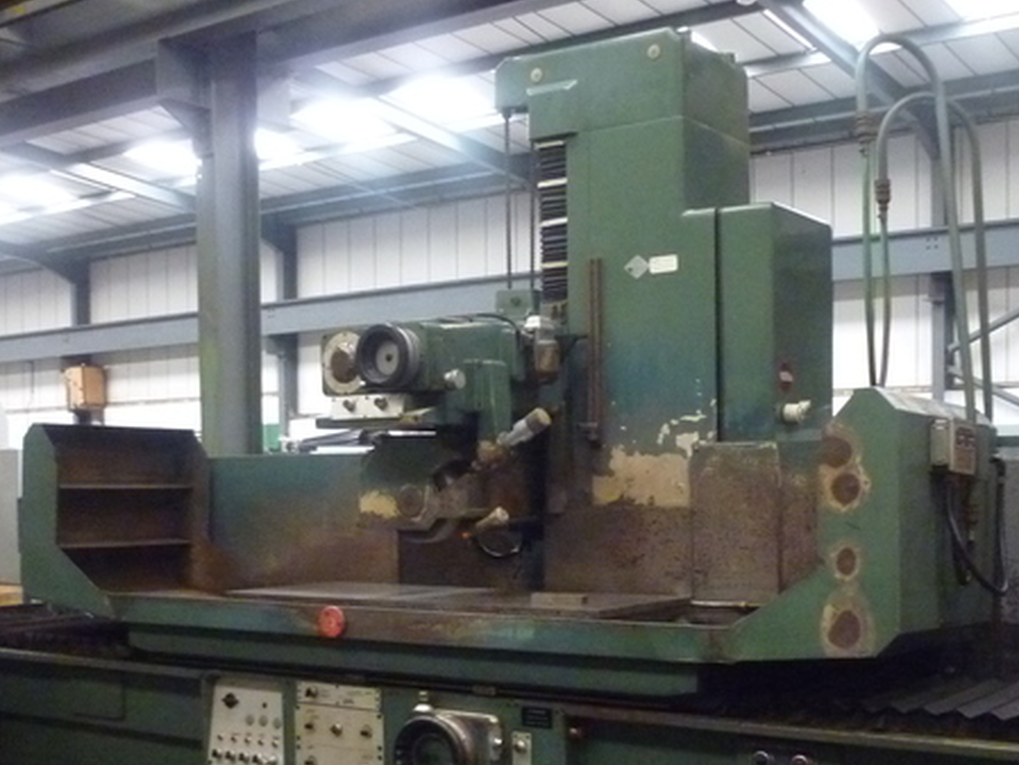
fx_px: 1384
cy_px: 538
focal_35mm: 47
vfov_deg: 30.6
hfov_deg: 40.4
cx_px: 529
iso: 800
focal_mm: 5.5
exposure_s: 1/15
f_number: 2.8
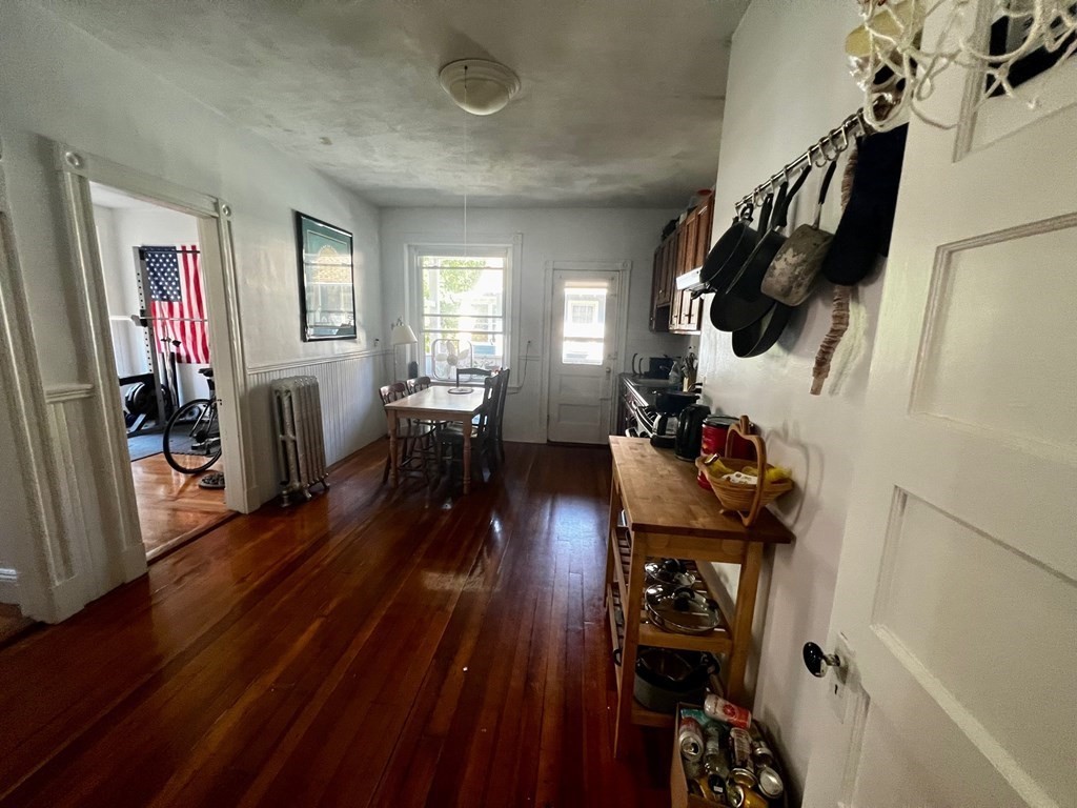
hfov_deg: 106.2
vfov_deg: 89.9
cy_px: 404
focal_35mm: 13
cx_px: 538
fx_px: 404
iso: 250
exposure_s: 1/60
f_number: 1.8
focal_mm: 1.57
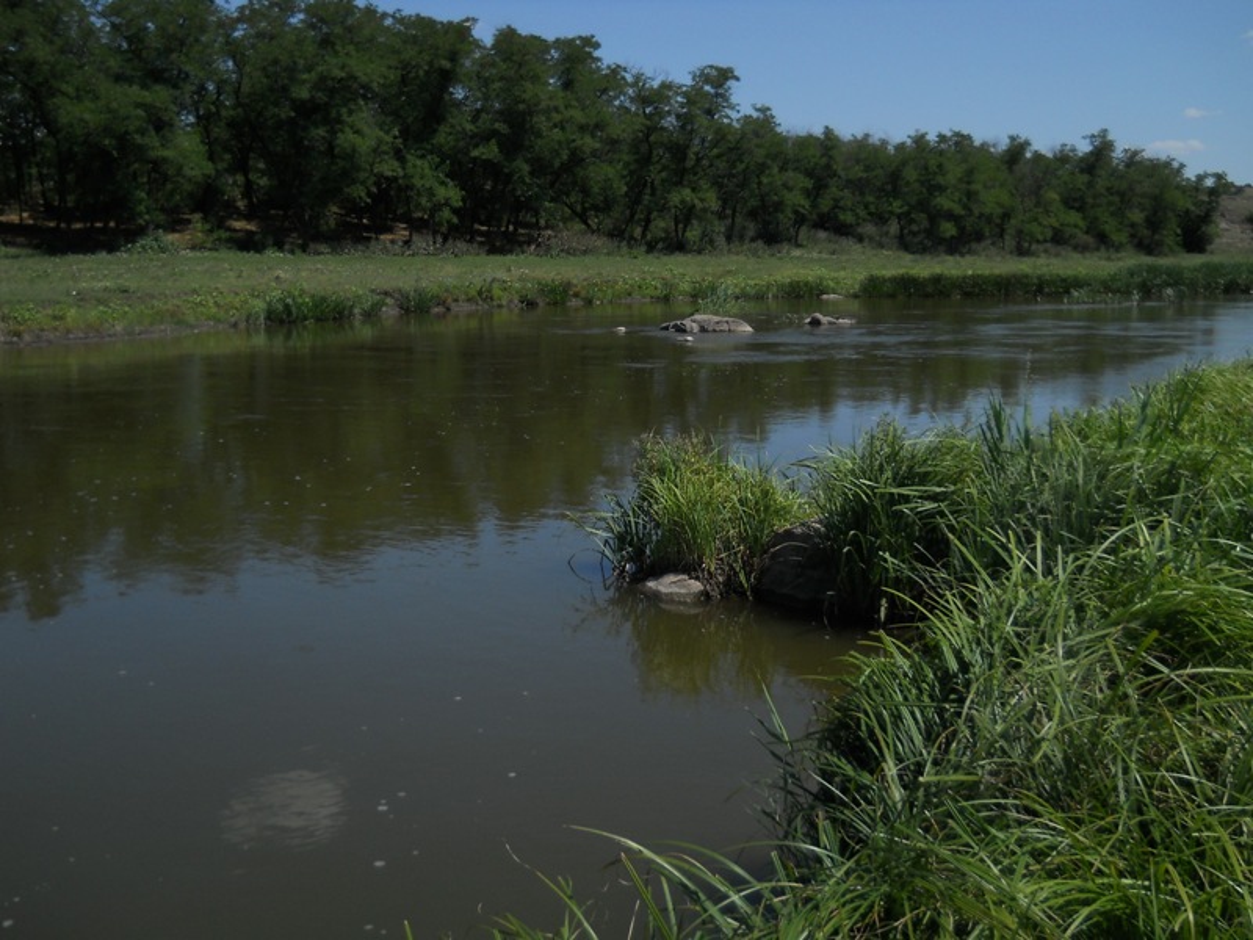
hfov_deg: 45.8
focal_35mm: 41
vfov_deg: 35.1
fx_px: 1484
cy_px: 470
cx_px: 626
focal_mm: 6.72
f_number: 5.5
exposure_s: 1/640
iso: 80
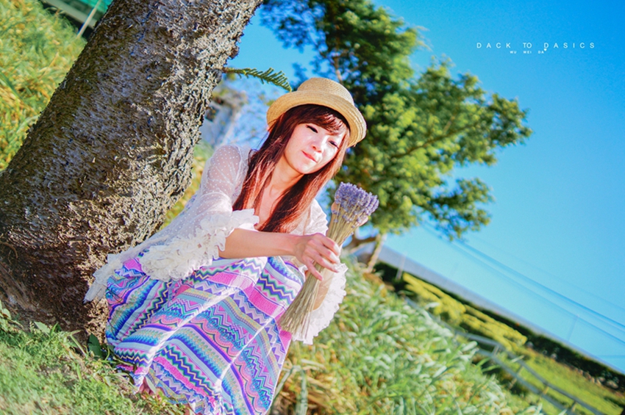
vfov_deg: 25.7
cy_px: 208
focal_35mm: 52
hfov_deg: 37.9
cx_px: 312
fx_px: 911
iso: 200
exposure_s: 1/3200
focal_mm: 35
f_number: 2.2
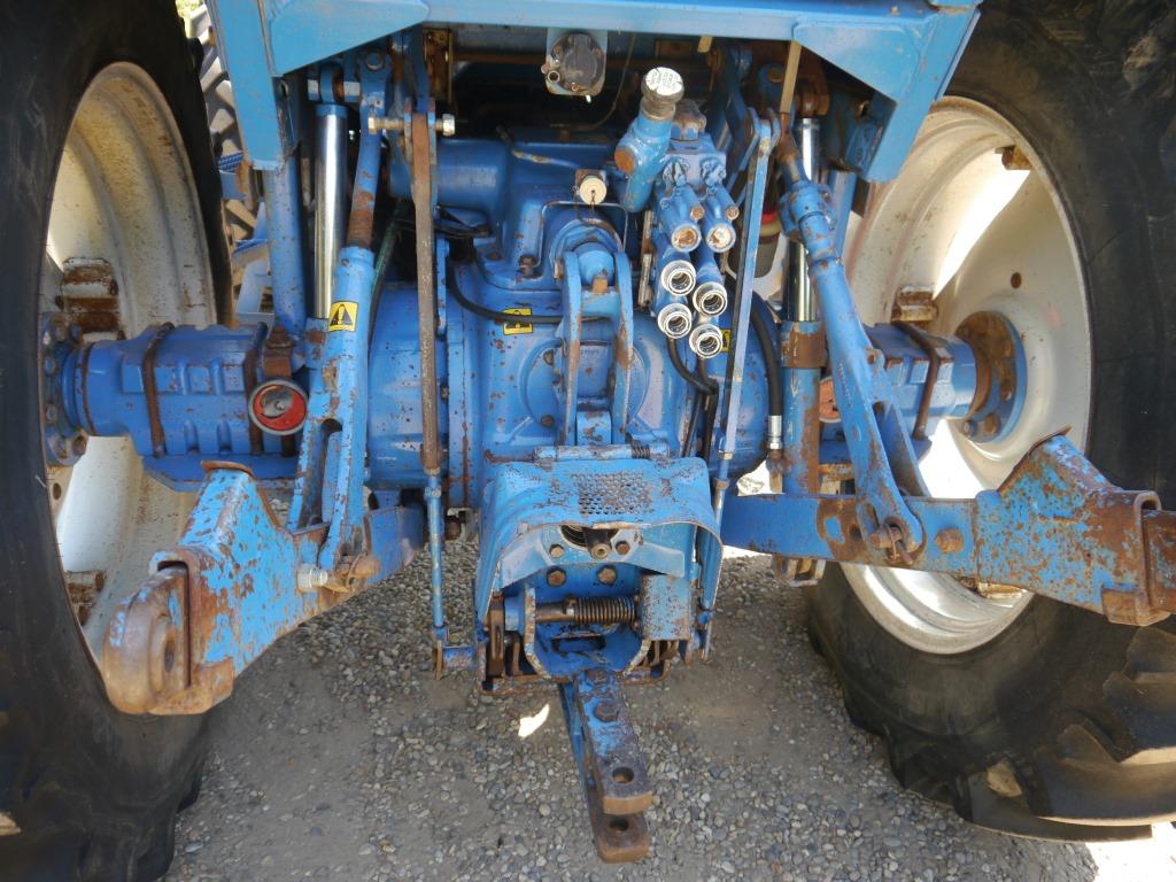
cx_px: 588
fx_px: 951
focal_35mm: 28
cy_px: 441
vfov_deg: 49.7
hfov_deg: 63.4
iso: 160
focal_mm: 14
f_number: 3.5
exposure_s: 1/80
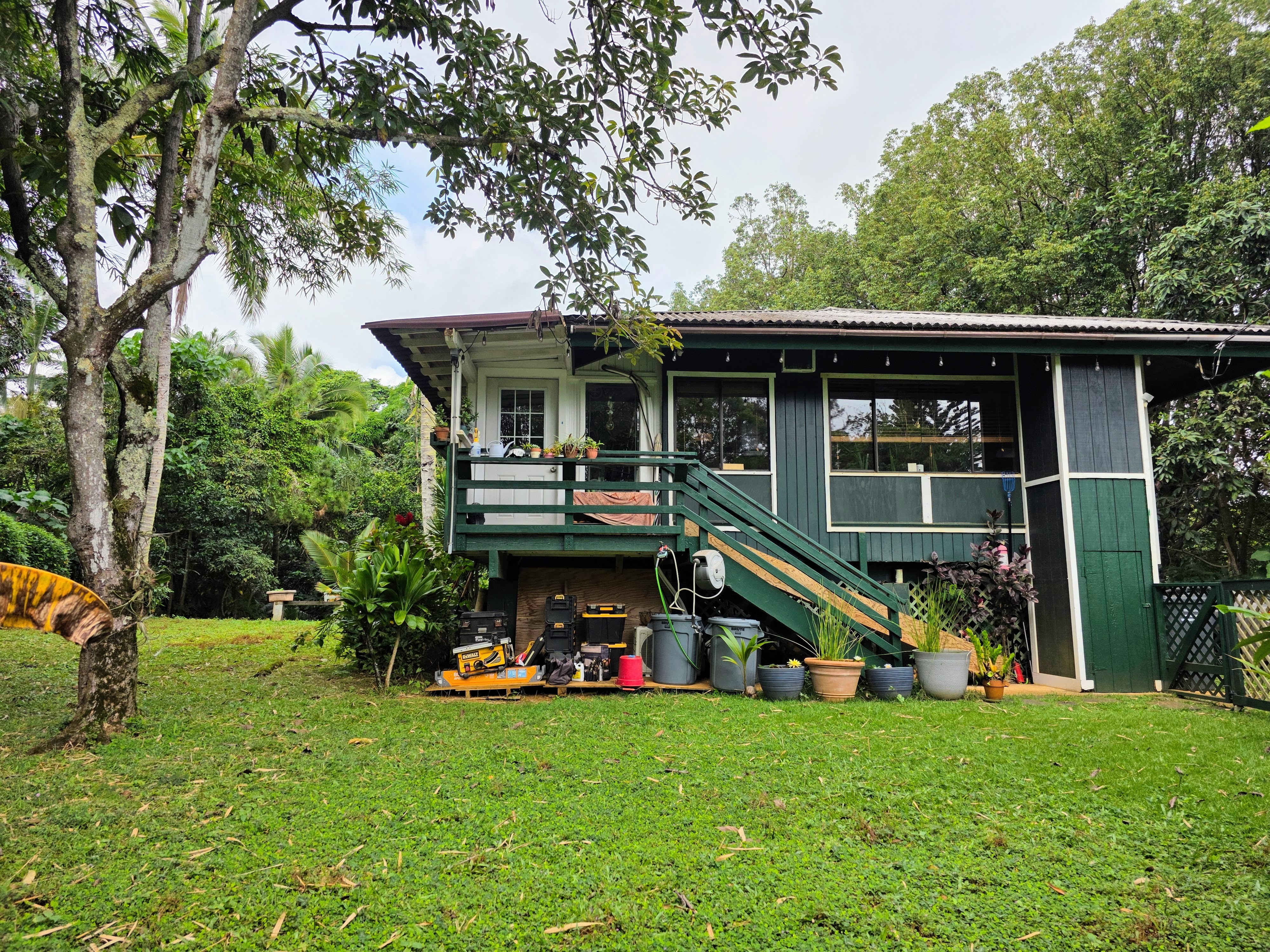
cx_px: 635
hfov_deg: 73.9
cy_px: 476
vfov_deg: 58.9
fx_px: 844
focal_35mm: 23
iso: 80
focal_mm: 6.3
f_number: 1.7
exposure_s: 1/2969
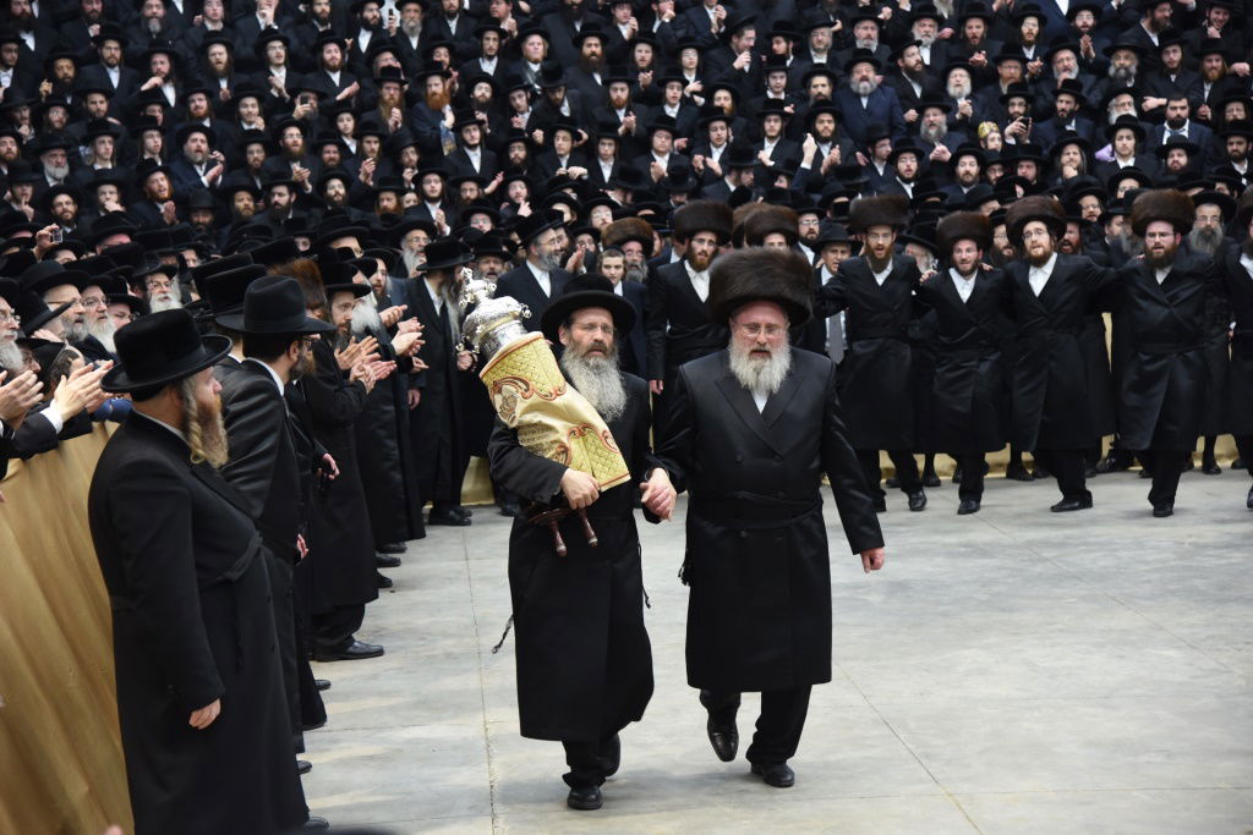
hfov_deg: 27.0
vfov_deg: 18.2
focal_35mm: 75
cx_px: 626
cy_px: 418
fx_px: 2611
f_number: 4.5
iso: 2000
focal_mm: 75
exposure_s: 1/125
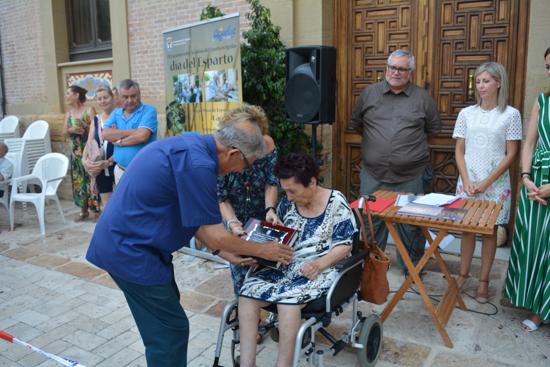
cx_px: 275
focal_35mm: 27
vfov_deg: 48.0
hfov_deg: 67.3
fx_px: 413
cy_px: 184
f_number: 5
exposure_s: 1/100
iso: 400
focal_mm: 18
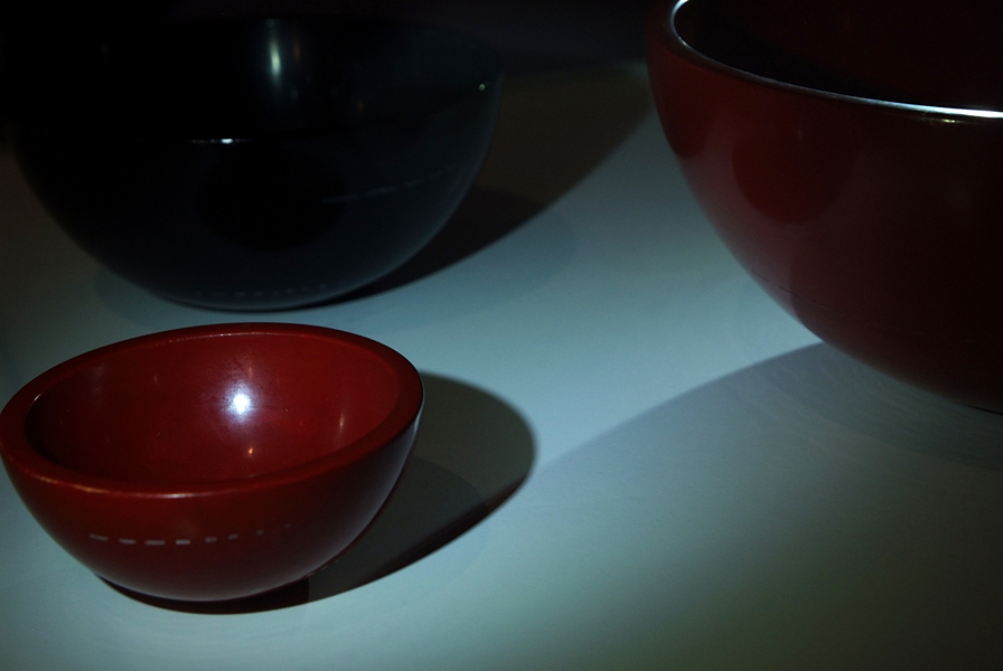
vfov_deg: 28.2
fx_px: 1339
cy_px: 336
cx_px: 502
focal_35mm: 48
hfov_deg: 41.1
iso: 400
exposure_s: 1/100
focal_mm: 32
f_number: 5
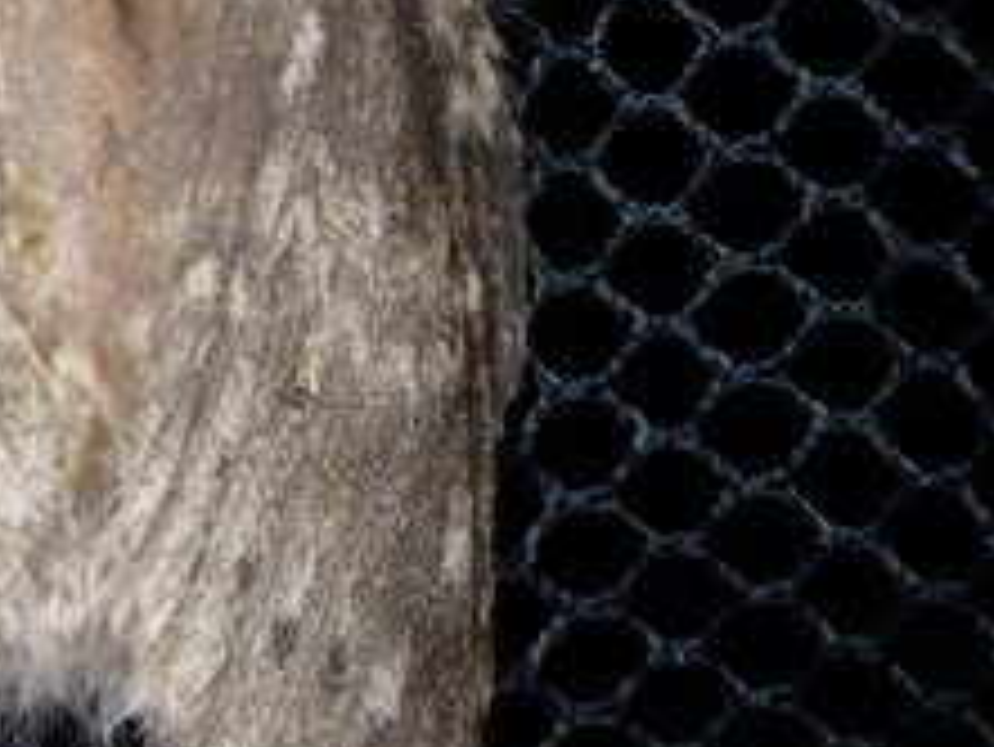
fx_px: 3505
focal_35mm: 122
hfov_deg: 15.8
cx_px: -54
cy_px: 99
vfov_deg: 12.1
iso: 125
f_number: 4.6
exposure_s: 1/320
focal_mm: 6.1
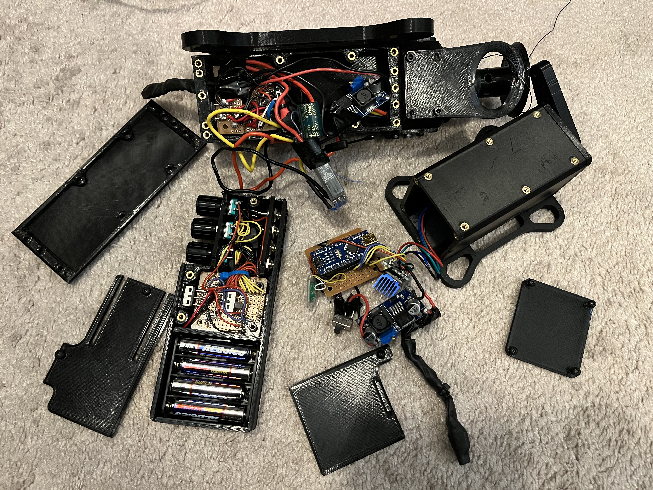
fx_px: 490
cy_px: 245
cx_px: 326
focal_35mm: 26
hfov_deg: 67.3
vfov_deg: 53.1
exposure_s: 1/30
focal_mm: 5.1
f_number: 1.6
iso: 640
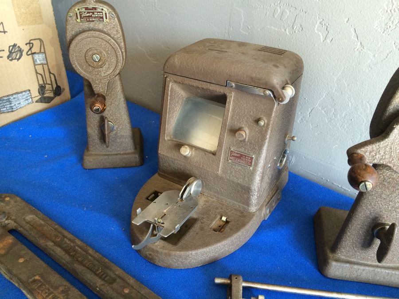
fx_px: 334
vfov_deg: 48.2
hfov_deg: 61.7
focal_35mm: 29
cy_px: 150
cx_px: 200
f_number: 2.2
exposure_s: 1/30
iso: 125
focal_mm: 4.15
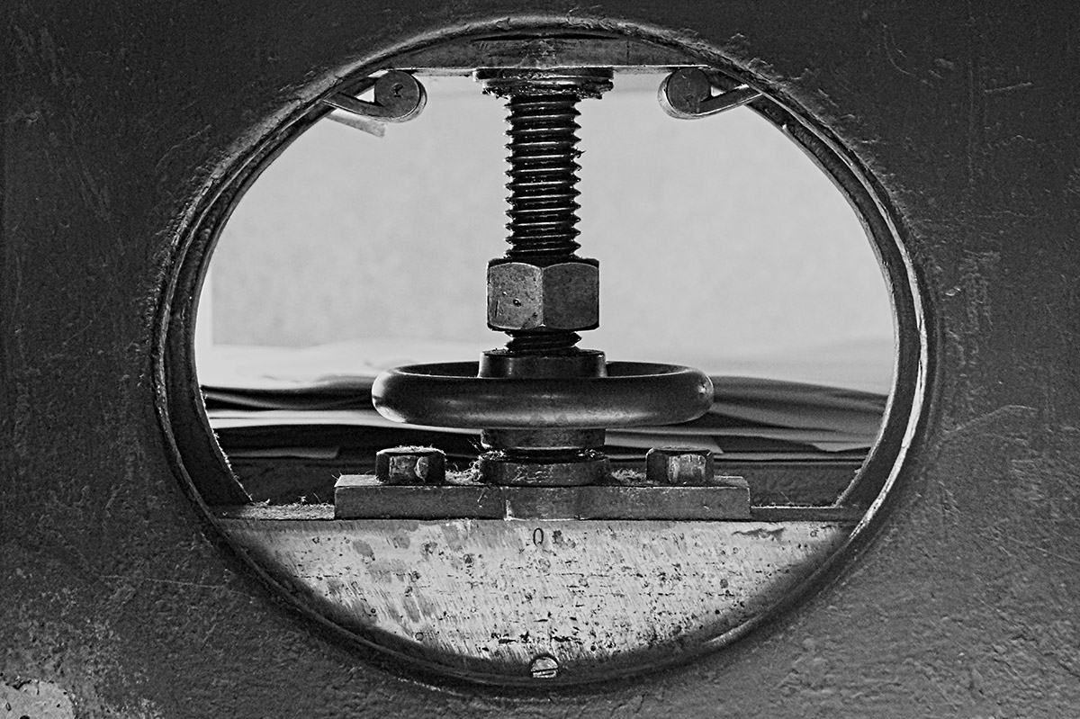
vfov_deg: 16.5
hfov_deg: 24.6
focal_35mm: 82
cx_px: 540
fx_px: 2474
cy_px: 360
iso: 3200
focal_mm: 55
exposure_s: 1/10
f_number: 6.3
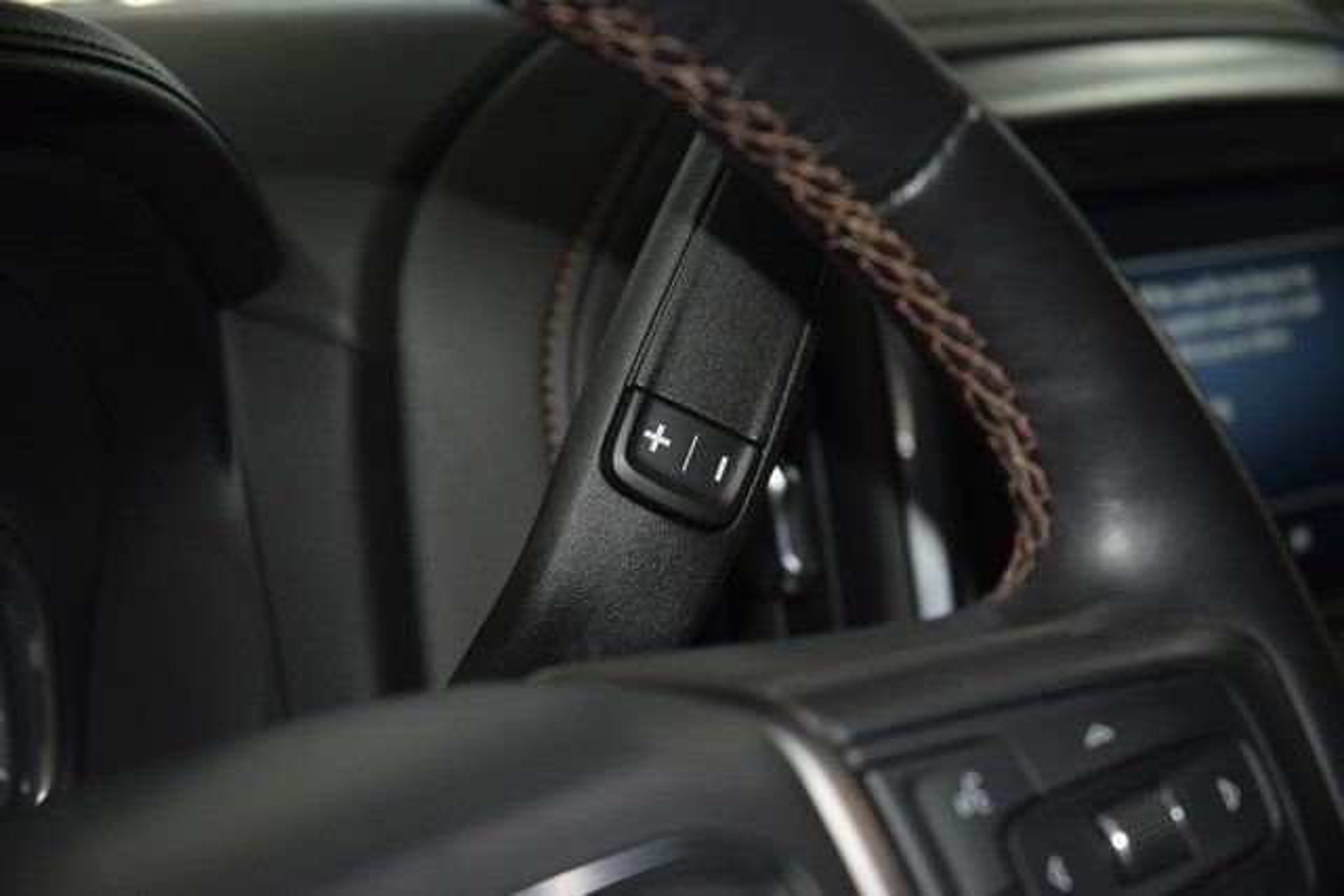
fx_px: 3921
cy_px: 448
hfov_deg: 19.5
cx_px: 672
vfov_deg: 13.0
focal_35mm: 105
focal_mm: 70
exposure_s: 1/125
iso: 1800
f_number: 4.5
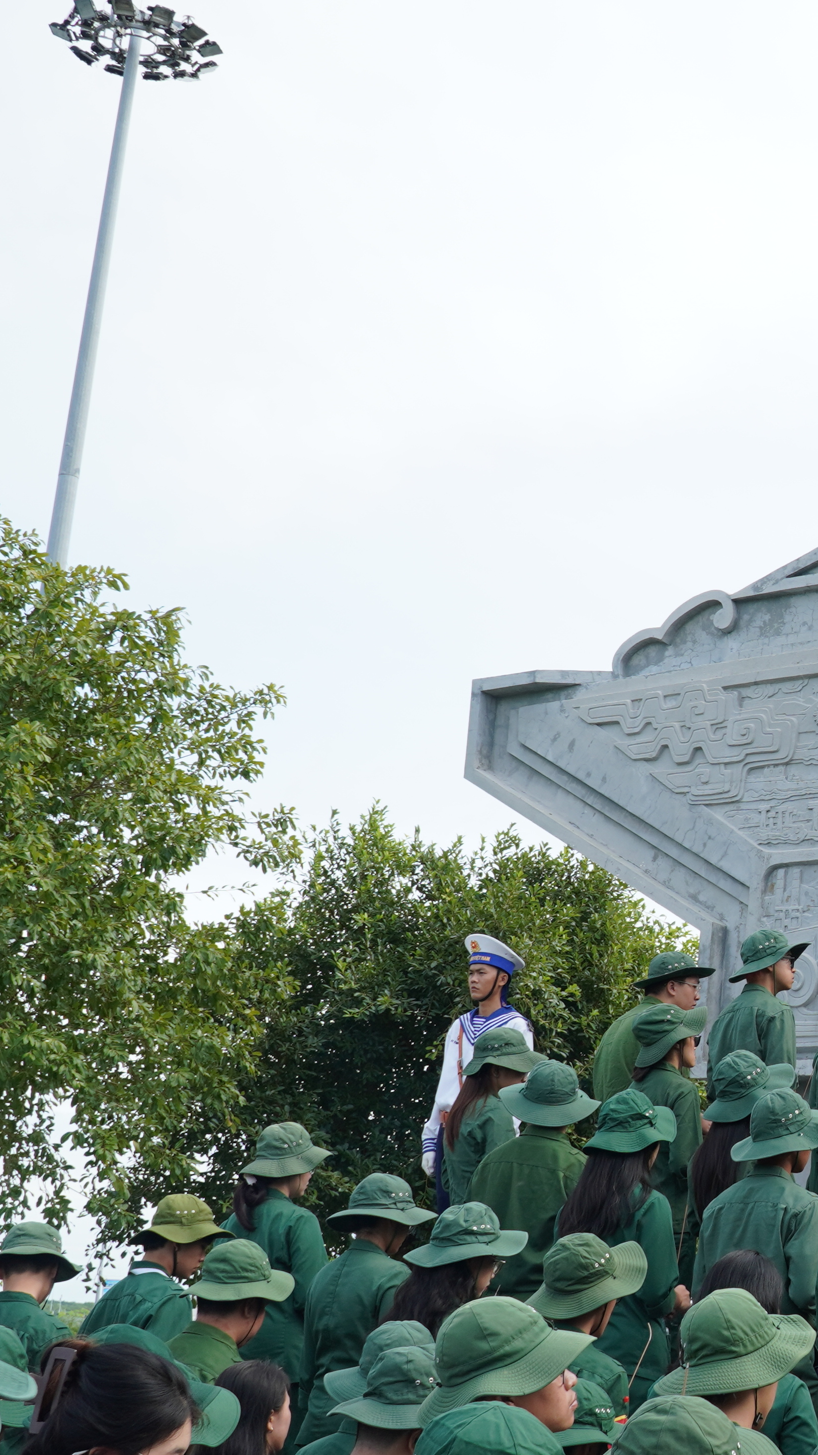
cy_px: 788
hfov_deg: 19.3
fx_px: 2236
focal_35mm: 58
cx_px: 1037
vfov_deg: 36.0
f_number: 5.6
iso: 100
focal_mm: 18
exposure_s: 1/200
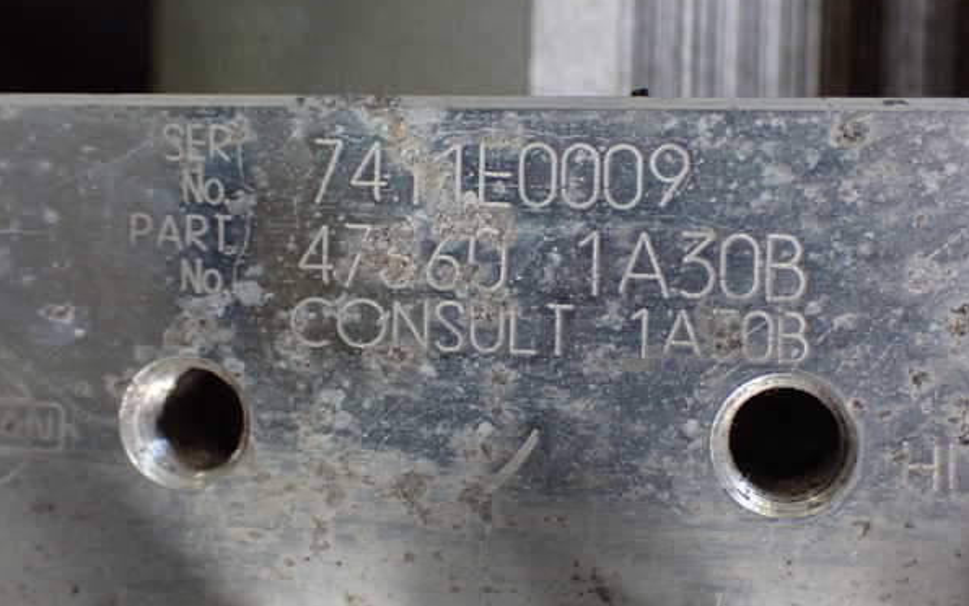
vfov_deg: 21.0
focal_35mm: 62
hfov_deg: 33.0
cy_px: 321
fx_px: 1637
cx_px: 485
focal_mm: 10.35
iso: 800
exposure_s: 1/60
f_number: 3.5
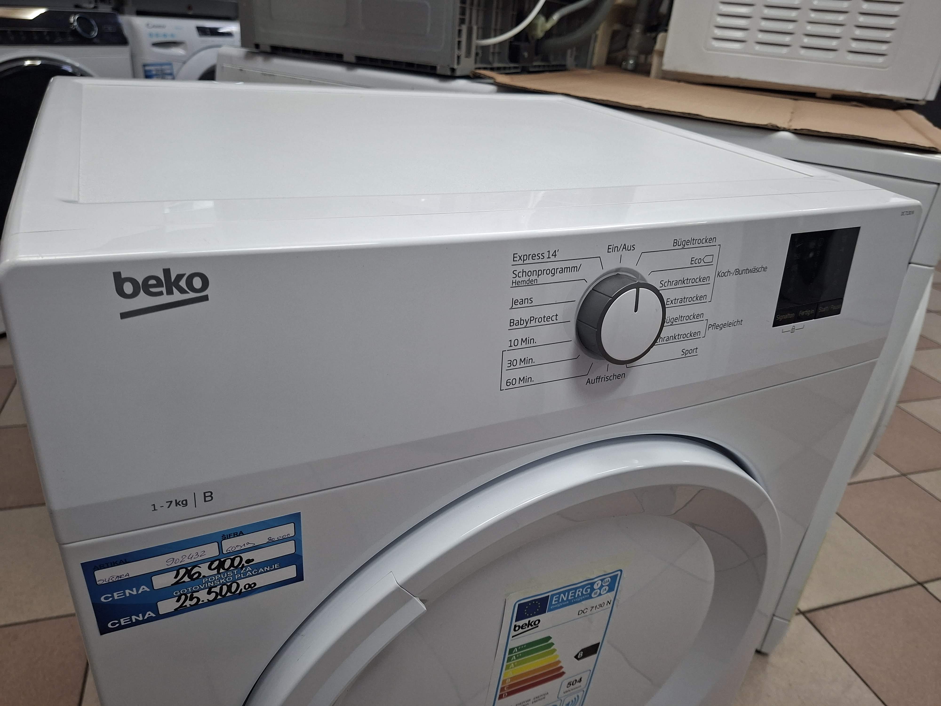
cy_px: 353
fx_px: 625
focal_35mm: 23
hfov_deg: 73.9
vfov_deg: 58.9
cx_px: 470
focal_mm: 5.54
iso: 250
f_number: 1.8
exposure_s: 1/100
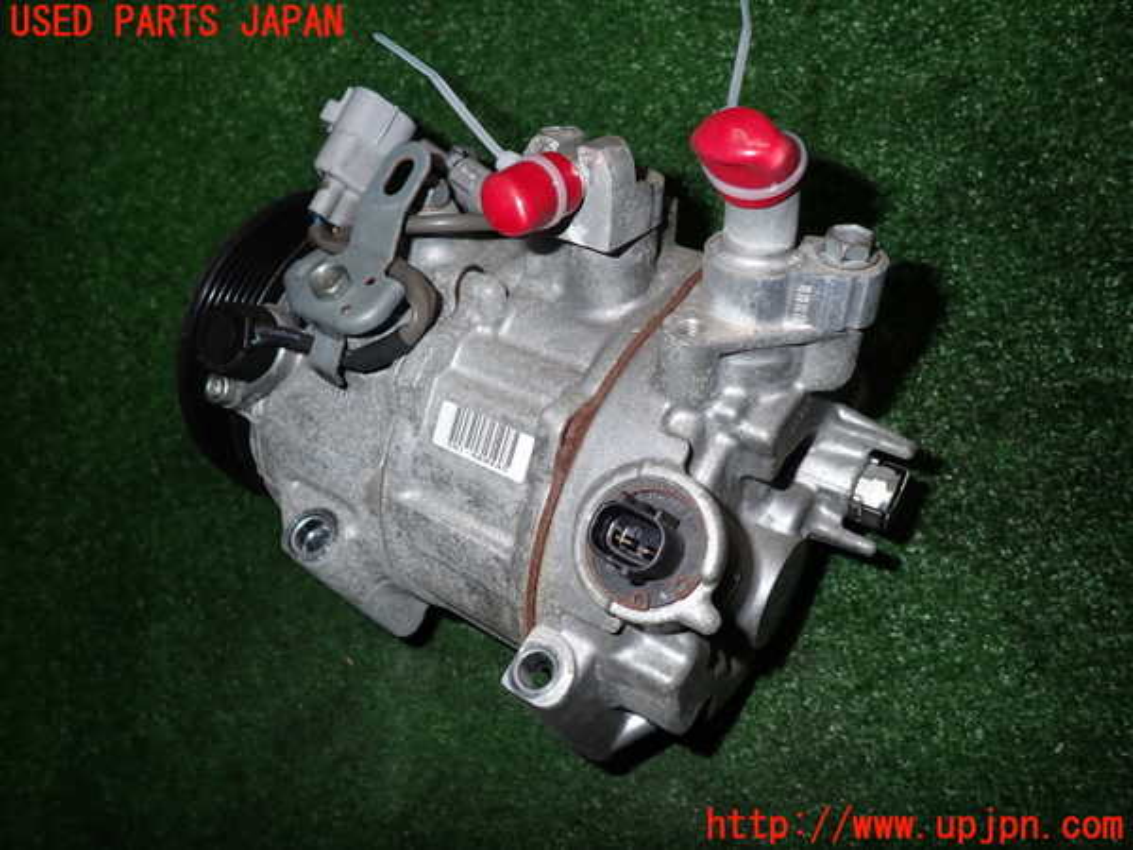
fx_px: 818
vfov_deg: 54.9
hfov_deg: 69.4
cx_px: 566
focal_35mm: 25
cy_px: 425
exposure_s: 1/30
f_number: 5.6
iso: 200
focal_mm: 4.5
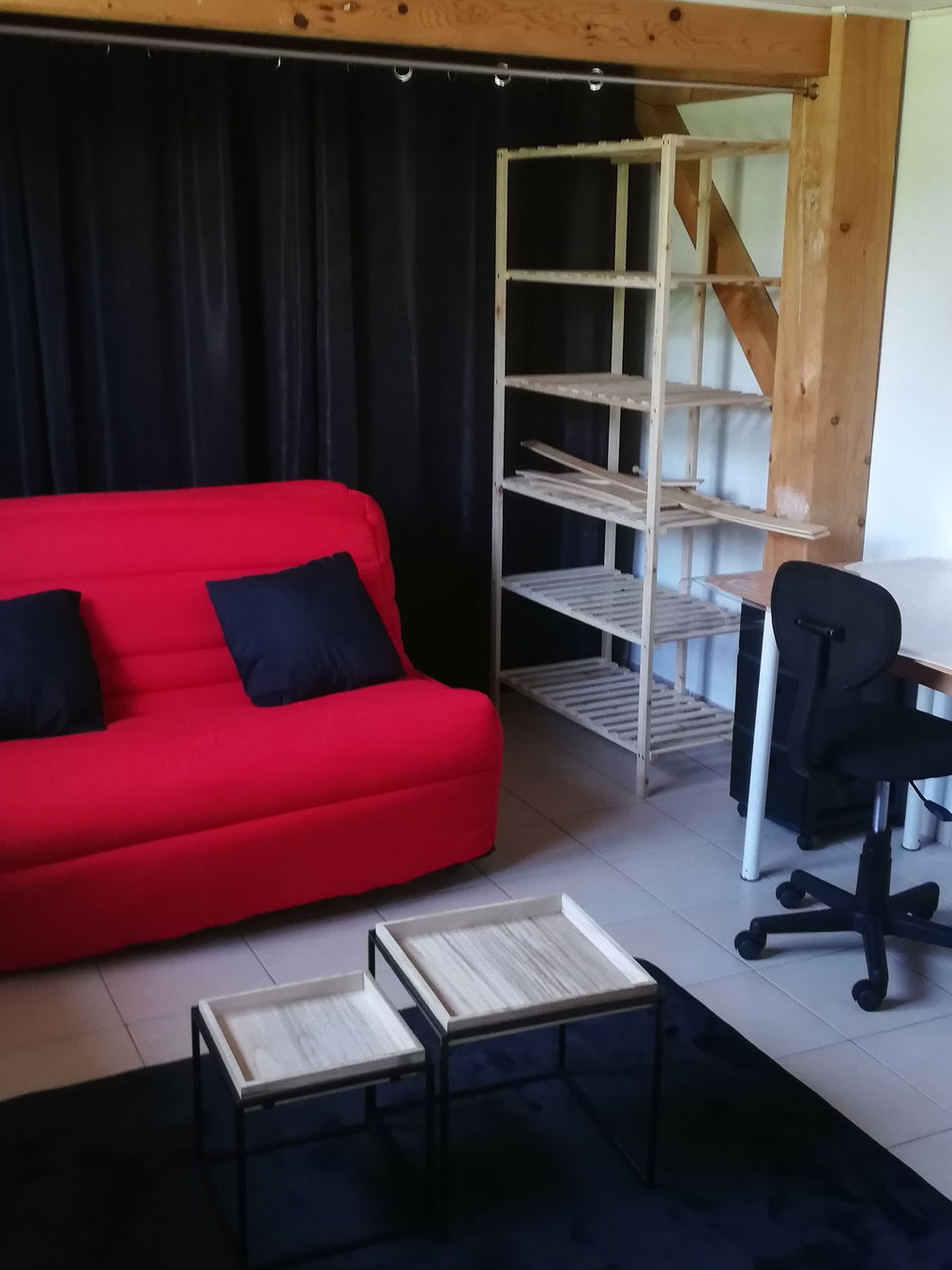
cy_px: 623
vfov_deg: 45.8
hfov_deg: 35.1
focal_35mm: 41
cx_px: 500
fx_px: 1503
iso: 250
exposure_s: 1/33.3
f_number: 2.2
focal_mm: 3.81
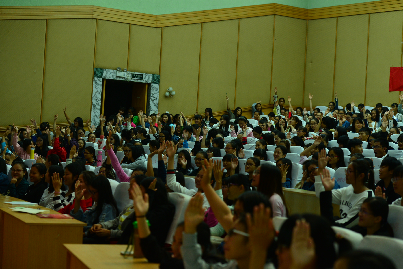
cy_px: 134
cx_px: 202
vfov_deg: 19.5
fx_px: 784
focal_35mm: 70
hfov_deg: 28.8
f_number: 4
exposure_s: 1/50
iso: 800
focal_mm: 70
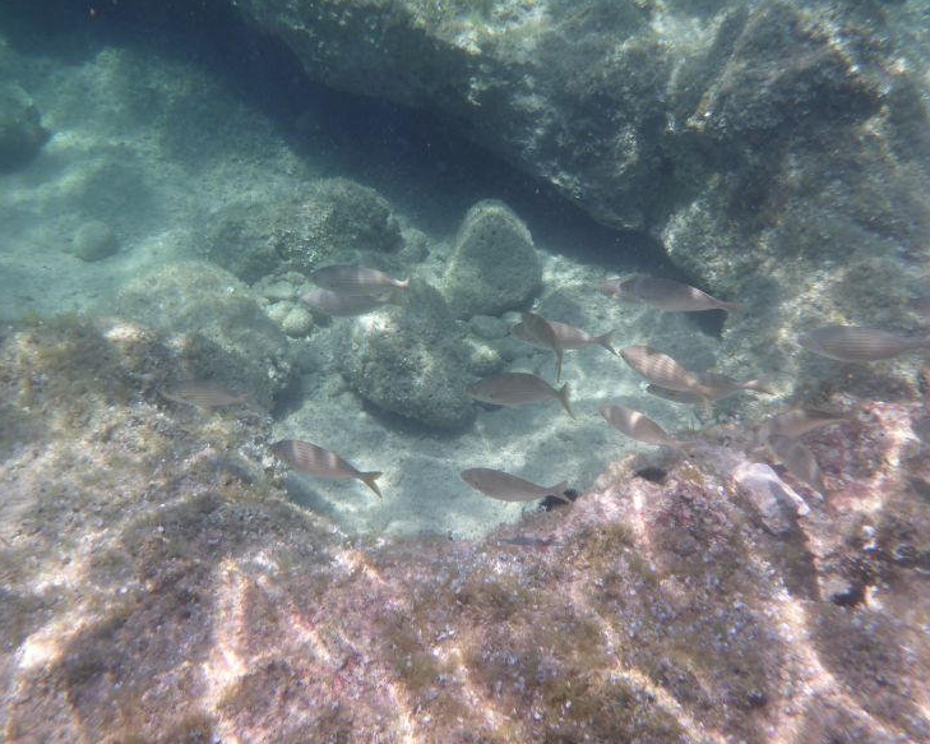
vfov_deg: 48.5
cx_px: 431
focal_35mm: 30
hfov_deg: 58.7
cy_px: 374
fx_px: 826
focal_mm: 4.9
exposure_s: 1/500
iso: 100
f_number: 3.3
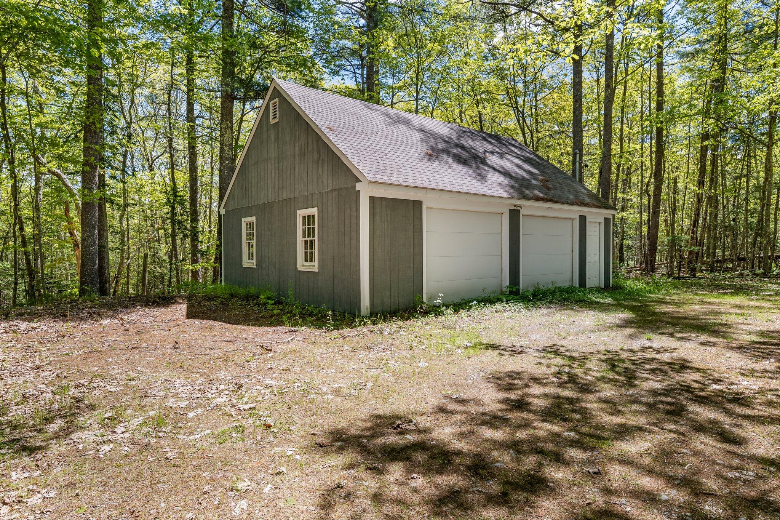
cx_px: 390
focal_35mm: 22
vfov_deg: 58.3
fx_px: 466
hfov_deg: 79.9
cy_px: 260
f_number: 8
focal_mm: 21.5
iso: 320
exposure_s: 1/400
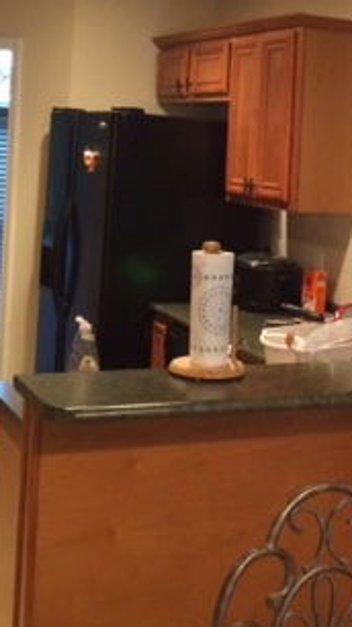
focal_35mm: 66
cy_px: 207
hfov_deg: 18.0
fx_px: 1096
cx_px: 317
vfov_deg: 31.6
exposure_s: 1/30
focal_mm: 4.15
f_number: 2.2
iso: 320
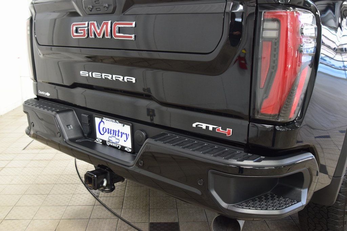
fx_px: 347
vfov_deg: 36.9
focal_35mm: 36
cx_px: 174
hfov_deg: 53.1
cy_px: 116
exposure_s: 1/15
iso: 1400
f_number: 6.3
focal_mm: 24
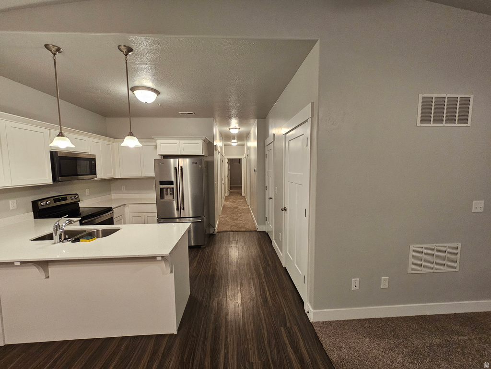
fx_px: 184
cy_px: 184
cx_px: 246
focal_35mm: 13
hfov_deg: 106.2
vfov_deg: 89.9
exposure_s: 1/60
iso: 320
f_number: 2.2
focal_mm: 2.2
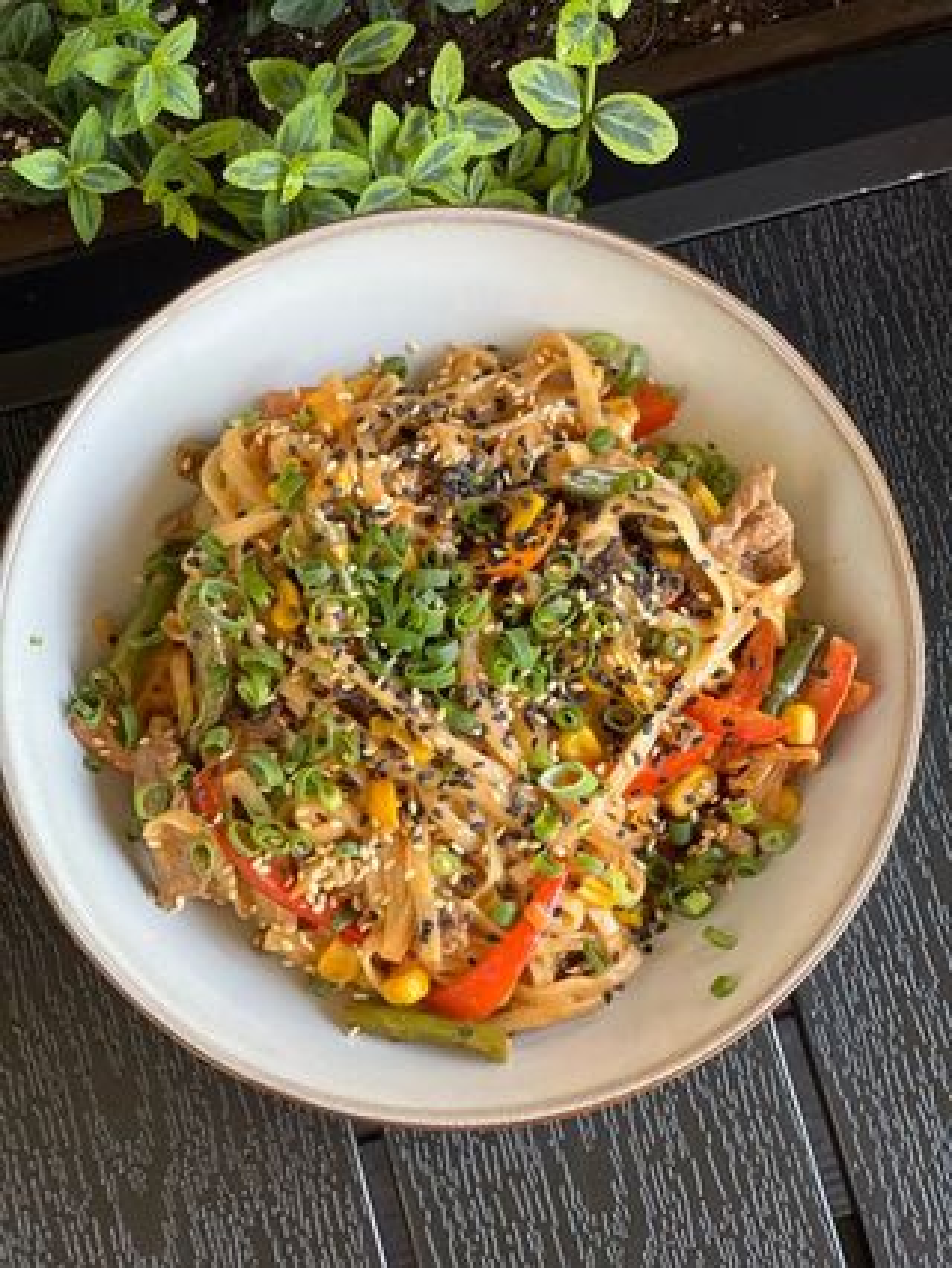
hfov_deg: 19.2
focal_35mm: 77
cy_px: 634
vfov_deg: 25.3
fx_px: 2821
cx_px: 476
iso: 250
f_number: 2.8
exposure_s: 1/99
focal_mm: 9
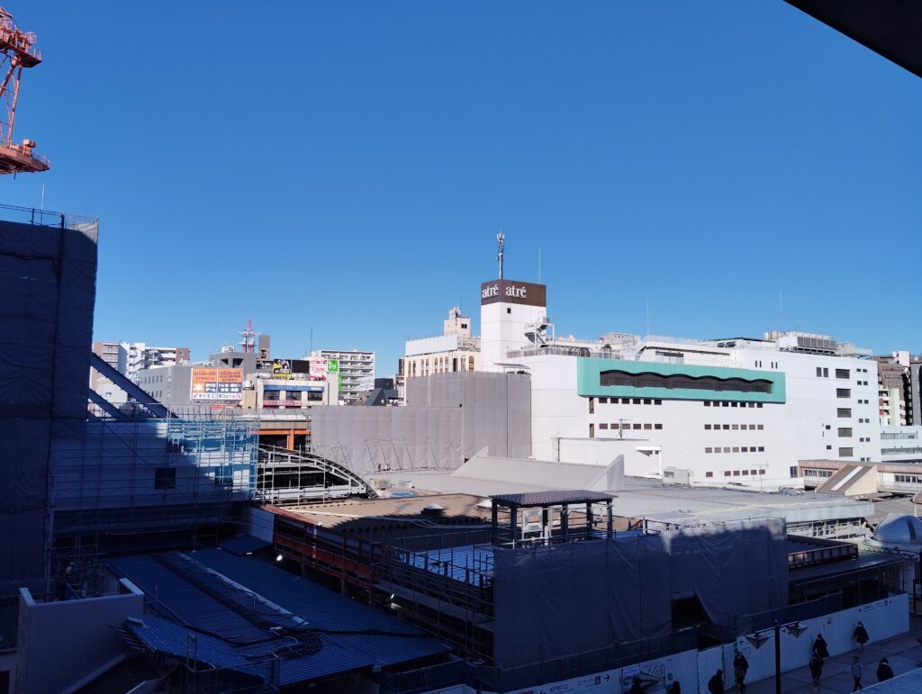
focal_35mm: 28
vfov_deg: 49.9
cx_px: 461
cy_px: 347
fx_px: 747
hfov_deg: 63.4
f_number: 1.8
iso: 50
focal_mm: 4.22
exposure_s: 1/1208
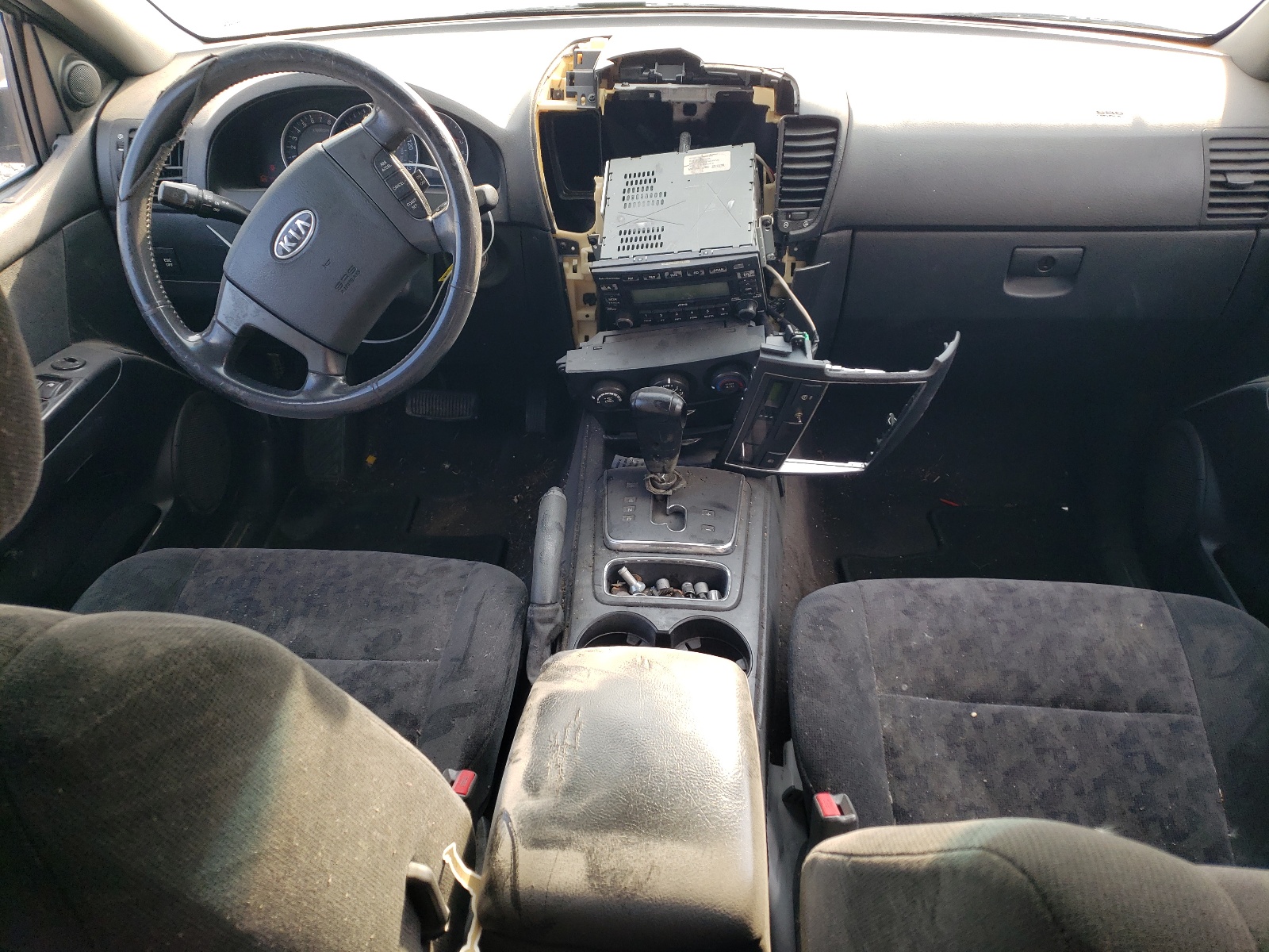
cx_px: 634
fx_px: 953
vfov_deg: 53.1
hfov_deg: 67.3
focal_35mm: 26
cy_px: 476
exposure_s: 1/196
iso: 50
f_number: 1.5
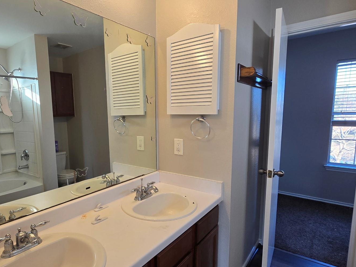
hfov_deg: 81.2
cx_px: 152
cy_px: 145
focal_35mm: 20
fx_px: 206
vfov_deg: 65.8
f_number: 2.2
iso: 64
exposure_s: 1/60
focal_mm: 2.2
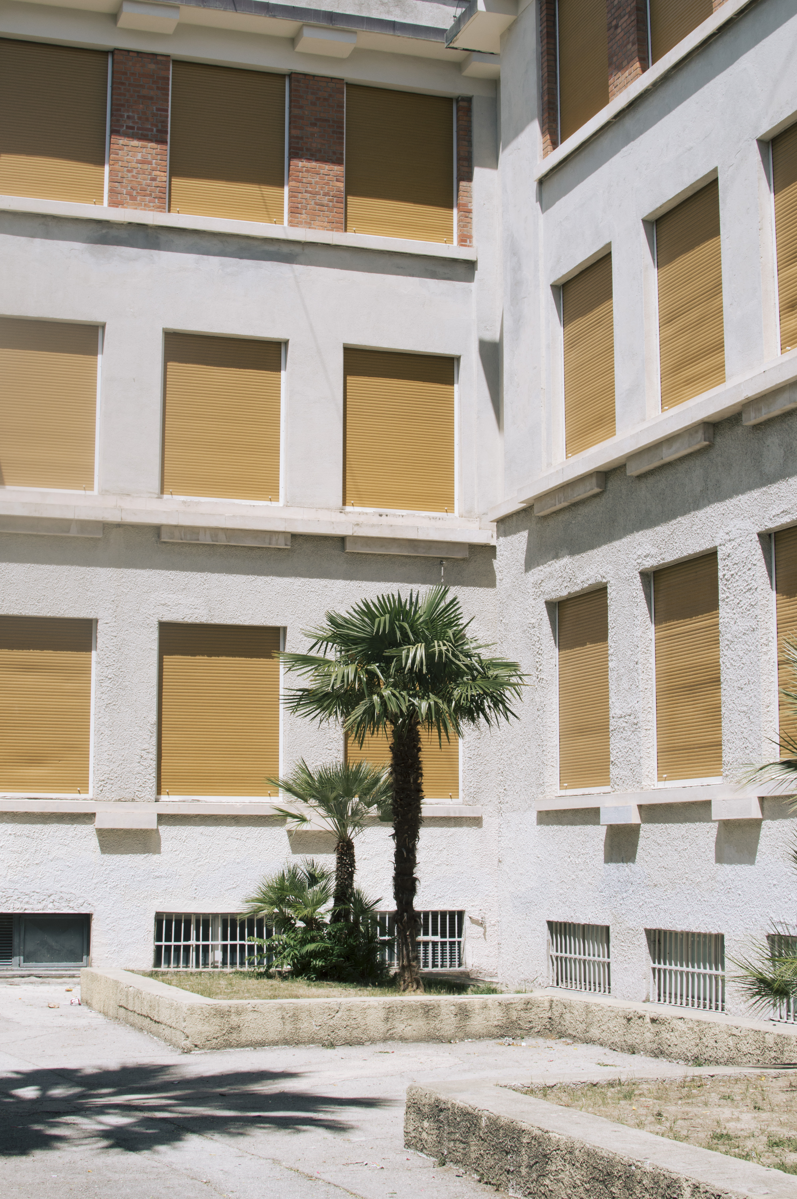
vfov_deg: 37.9
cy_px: 600
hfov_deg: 25.7
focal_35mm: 52
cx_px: 398
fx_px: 1747
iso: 200
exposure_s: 1/400
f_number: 10
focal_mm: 35
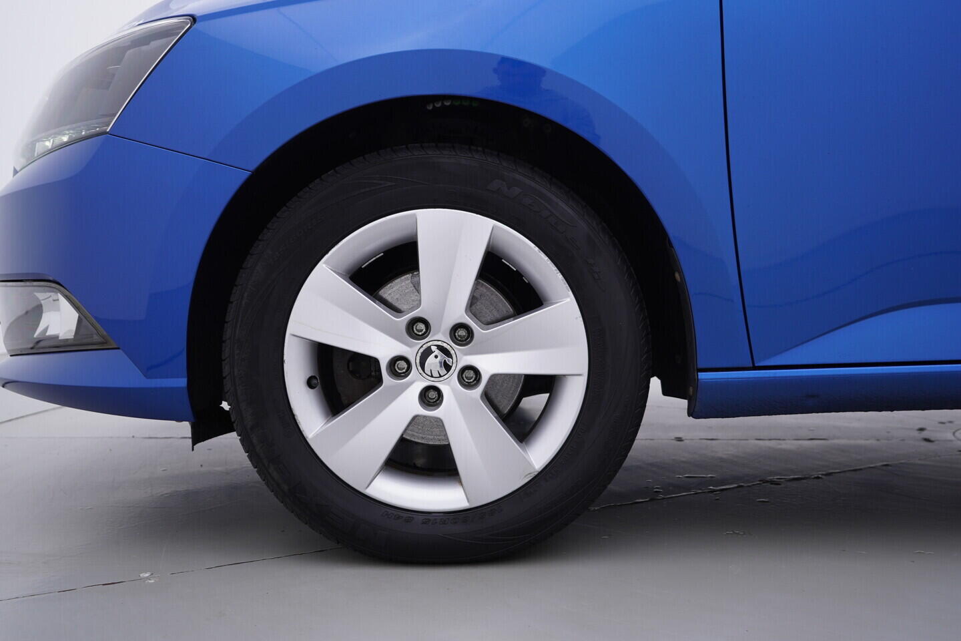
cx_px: 480
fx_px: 961
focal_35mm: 36
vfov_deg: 36.9
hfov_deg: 53.1
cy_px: 320
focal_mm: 24
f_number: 4
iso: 125
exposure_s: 1/60
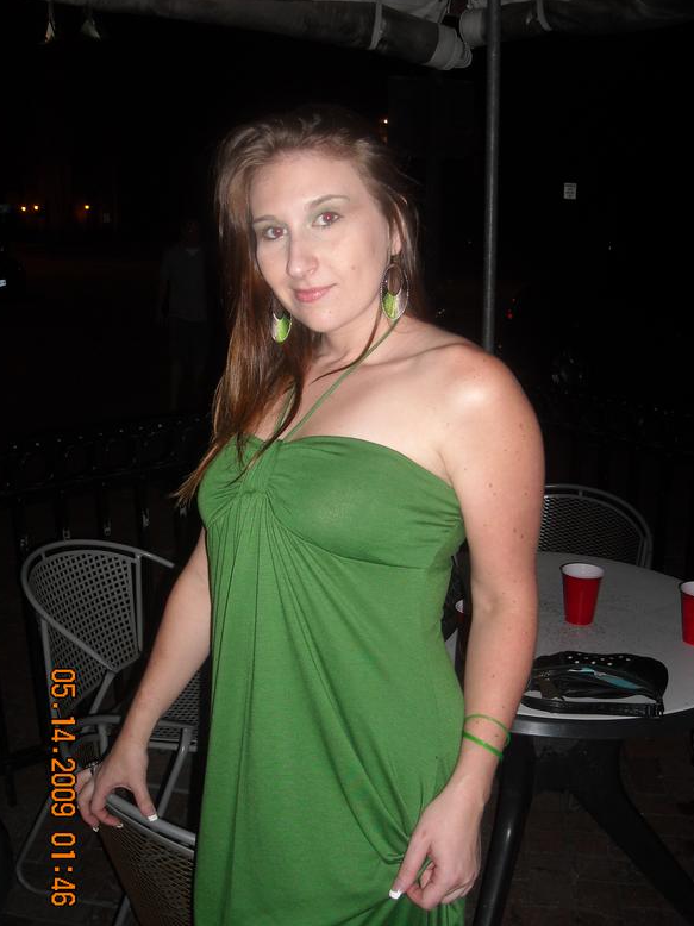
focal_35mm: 36
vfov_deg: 51.4
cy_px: 470
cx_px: 345
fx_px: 963
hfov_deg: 39.6
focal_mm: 5.7
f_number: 2.8
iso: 100
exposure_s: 1/60
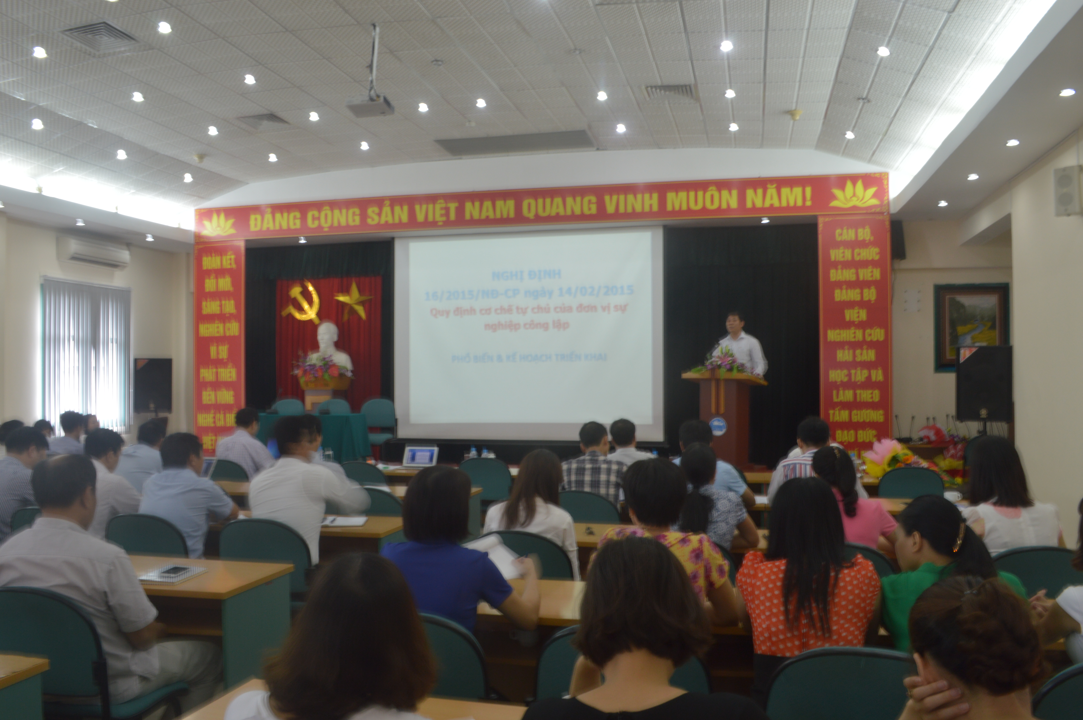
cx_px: 542
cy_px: 360
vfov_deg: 47.8
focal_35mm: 27
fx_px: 812
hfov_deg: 67.4
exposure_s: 1/2.5
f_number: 11
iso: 200
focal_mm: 18
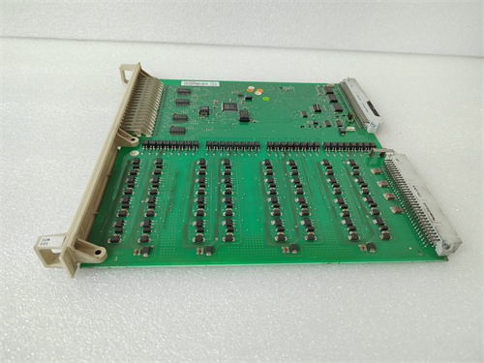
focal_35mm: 23
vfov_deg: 58.9
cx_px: 242
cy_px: 182
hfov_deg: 73.9
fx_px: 322
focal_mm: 5.52
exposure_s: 1/60
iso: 1728
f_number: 1.9
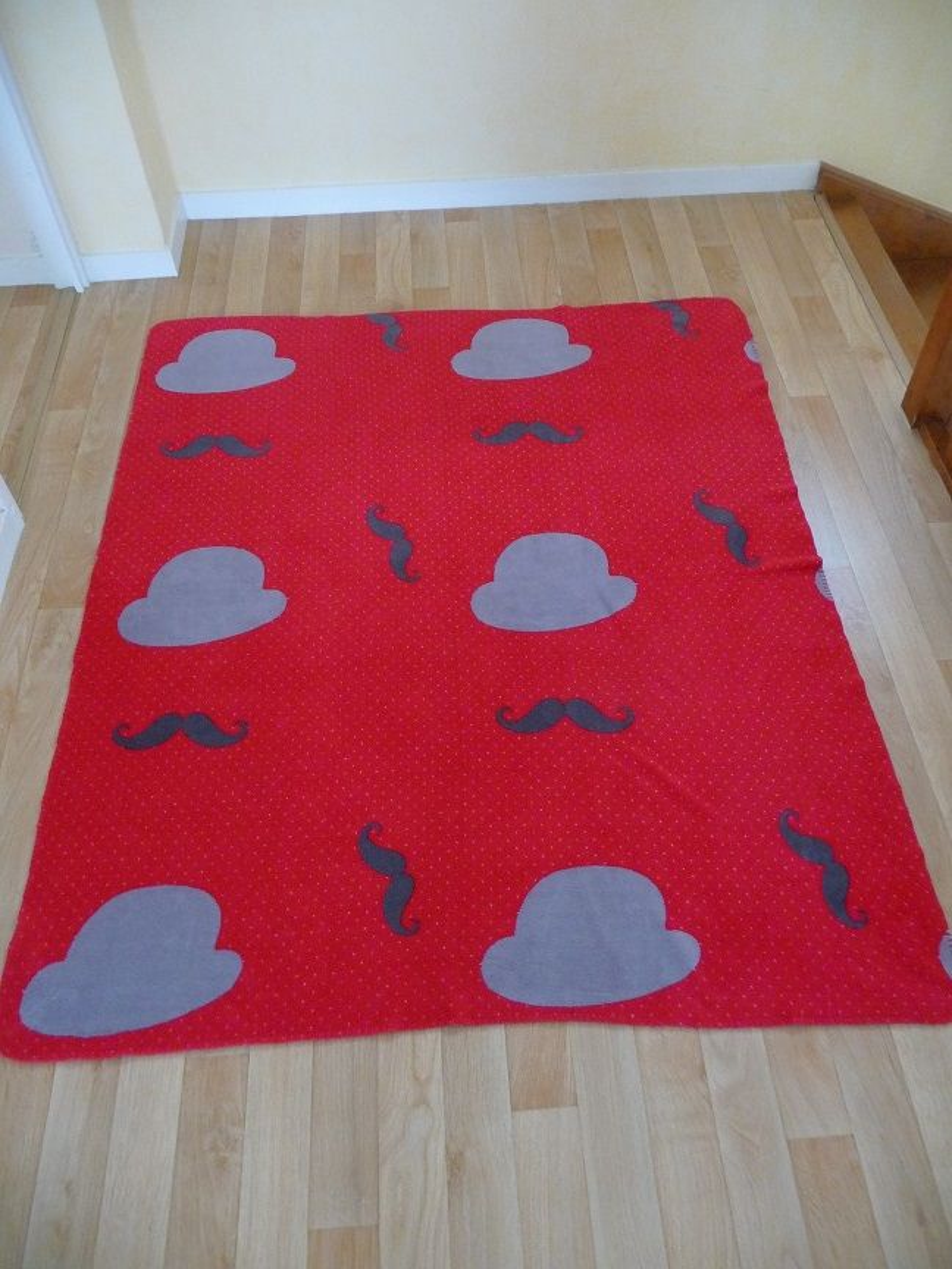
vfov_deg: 63.4
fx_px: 1027
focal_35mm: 28
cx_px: 476
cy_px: 634
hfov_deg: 49.7
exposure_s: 1/8
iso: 400
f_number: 3.3
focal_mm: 4.7
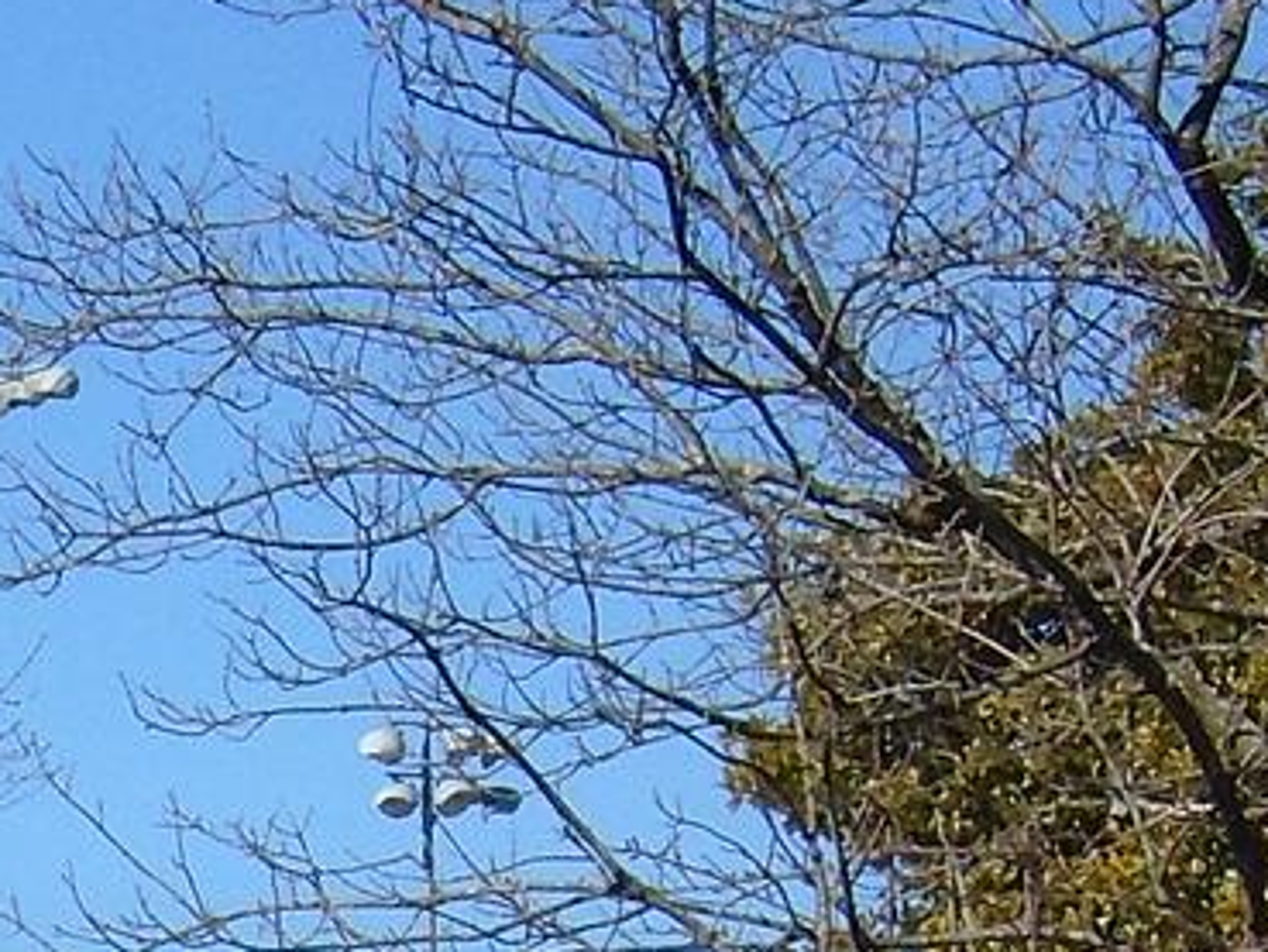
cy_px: 1904
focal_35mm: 377
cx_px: -1462
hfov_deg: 5.1
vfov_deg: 3.9
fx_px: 13814
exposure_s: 1/500
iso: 100
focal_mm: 12
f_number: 5.5
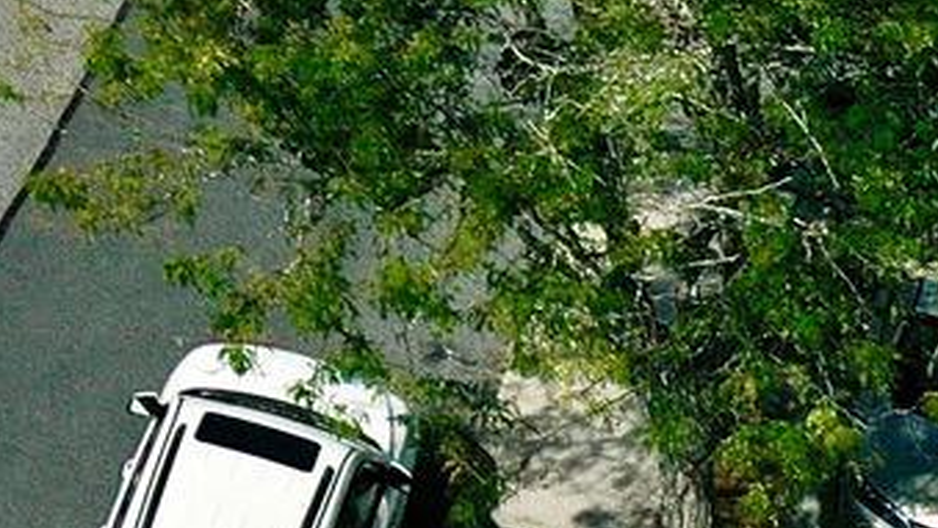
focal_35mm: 177
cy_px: -1149
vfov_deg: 6.2
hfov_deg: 10.8
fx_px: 4404
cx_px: -1076
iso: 100
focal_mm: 10.26
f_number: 5
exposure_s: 1/200
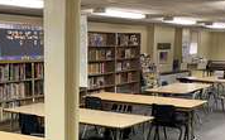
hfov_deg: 32.6
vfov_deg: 20.6
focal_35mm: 62
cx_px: 71
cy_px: 121
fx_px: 380
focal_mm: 4.25
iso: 100
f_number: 1.8
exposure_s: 1/60
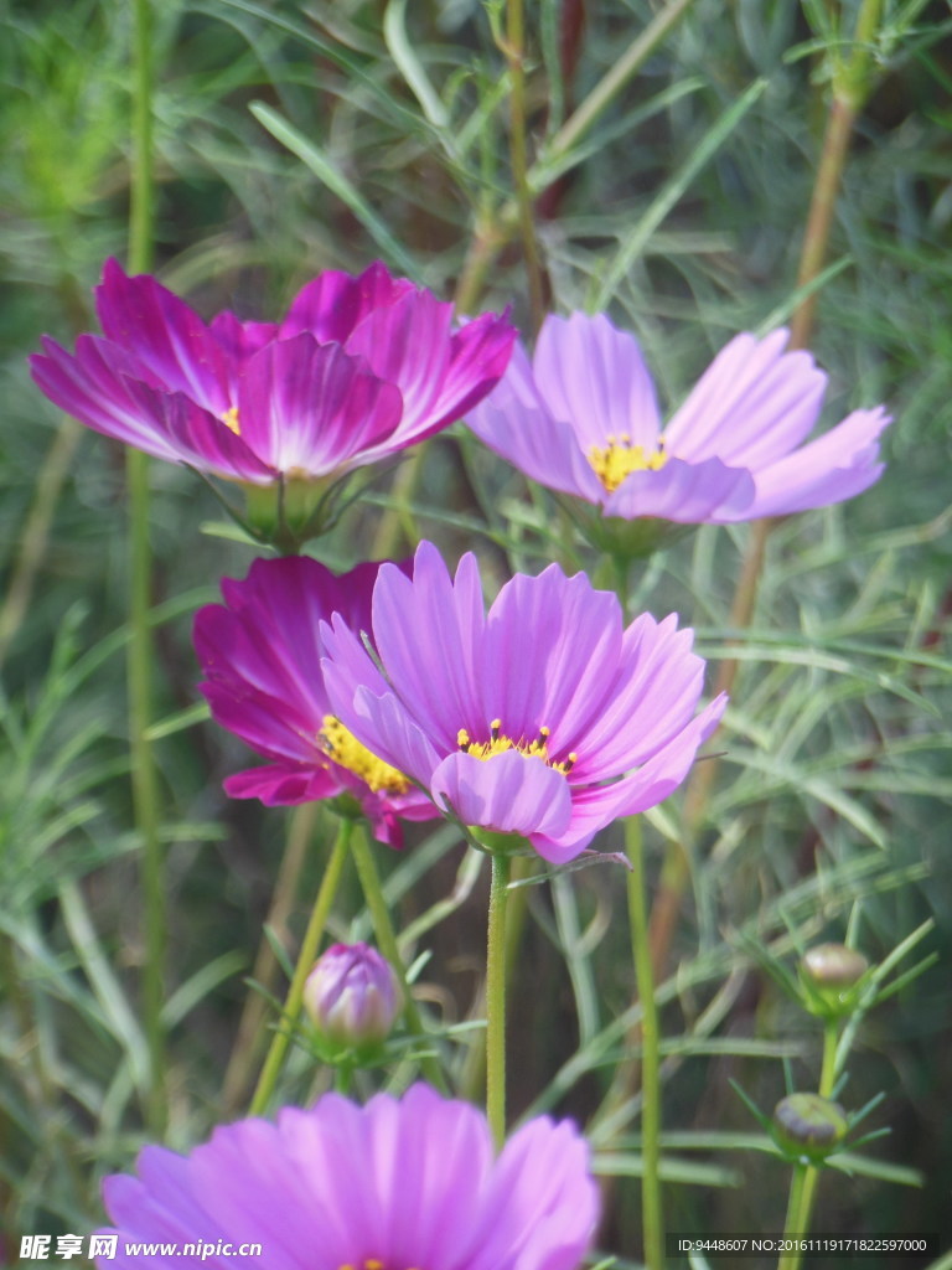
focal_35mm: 250
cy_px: 635
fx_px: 9167
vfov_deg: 7.9
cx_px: 476
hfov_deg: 5.9
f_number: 5.8
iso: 125
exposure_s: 1/320
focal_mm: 45
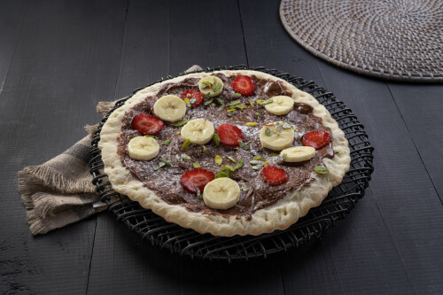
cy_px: 148
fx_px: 566
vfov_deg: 29.2
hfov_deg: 42.8
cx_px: 222
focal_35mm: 46
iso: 200
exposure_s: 1/80
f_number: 10
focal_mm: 46
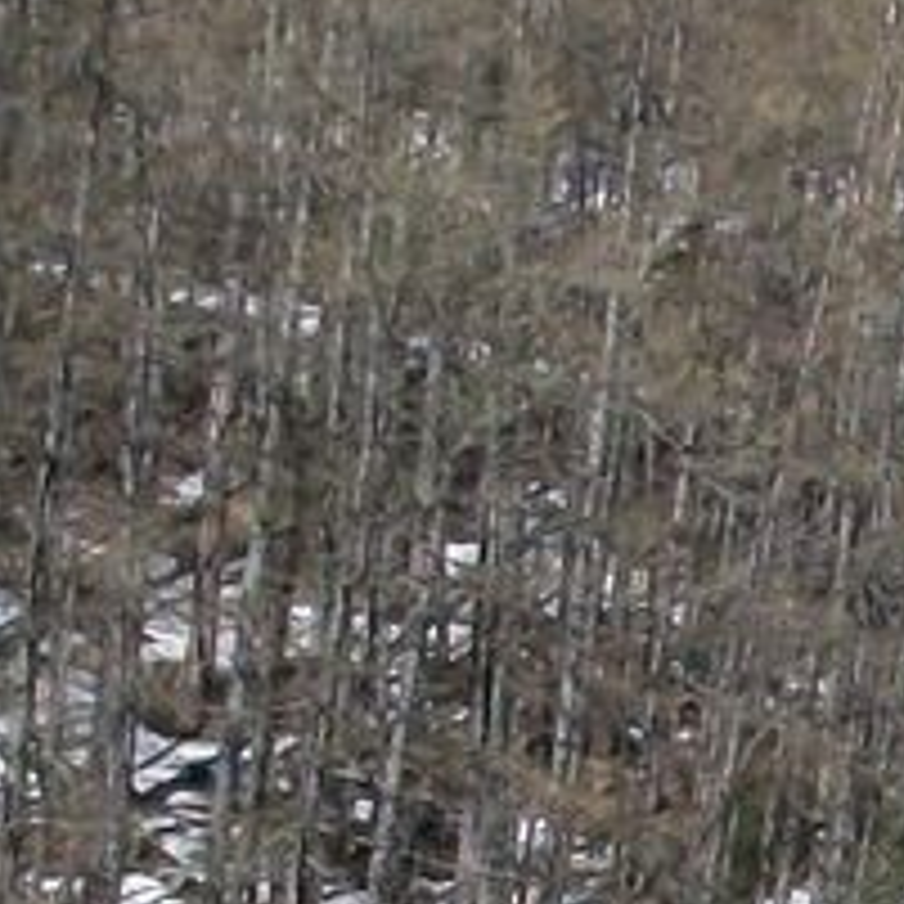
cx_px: 1651
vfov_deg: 9.6
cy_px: 1066
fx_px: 5289
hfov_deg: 9.3
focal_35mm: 179
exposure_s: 1/500
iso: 80
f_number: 5.5
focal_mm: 5.7
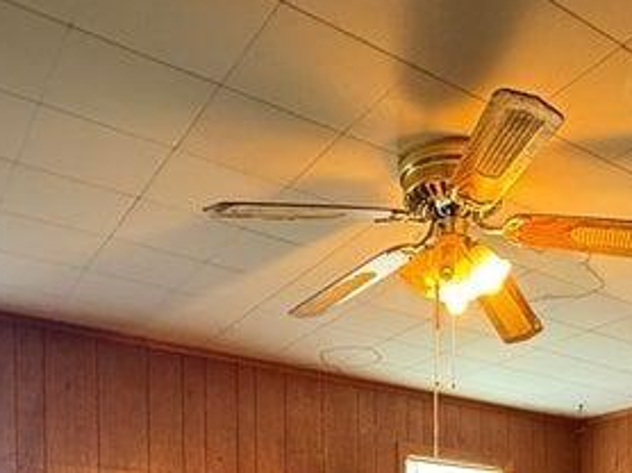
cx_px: 449
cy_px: 648
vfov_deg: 27.0
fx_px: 784
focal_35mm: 43
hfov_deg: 42.9
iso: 400
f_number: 2.2
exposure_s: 1/17
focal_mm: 2.22
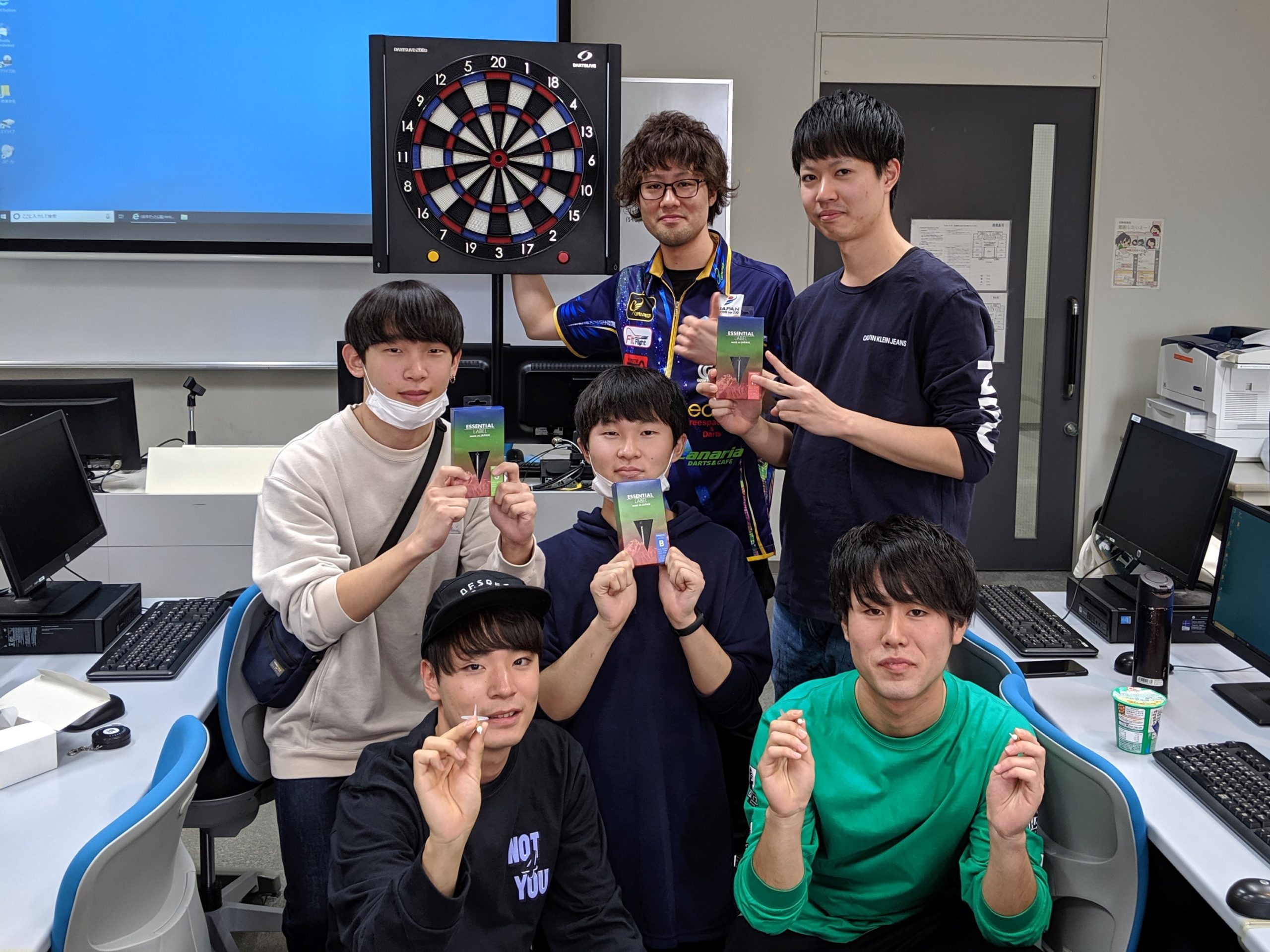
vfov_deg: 51.3
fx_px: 990
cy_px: 476
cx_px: 635
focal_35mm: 27
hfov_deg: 65.3
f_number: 1.8
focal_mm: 4.44
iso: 68
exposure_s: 1/30
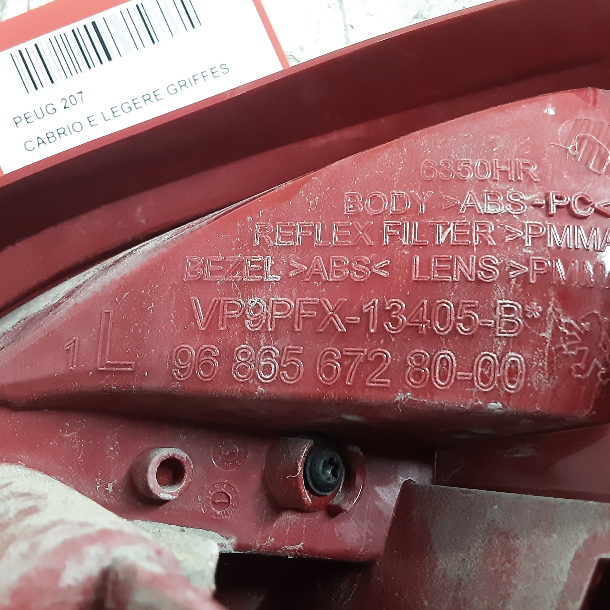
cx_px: 326
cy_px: 306
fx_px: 638
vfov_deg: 51.1
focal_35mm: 32
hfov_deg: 51.1
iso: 400
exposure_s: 1/25
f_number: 1.9
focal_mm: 2.91
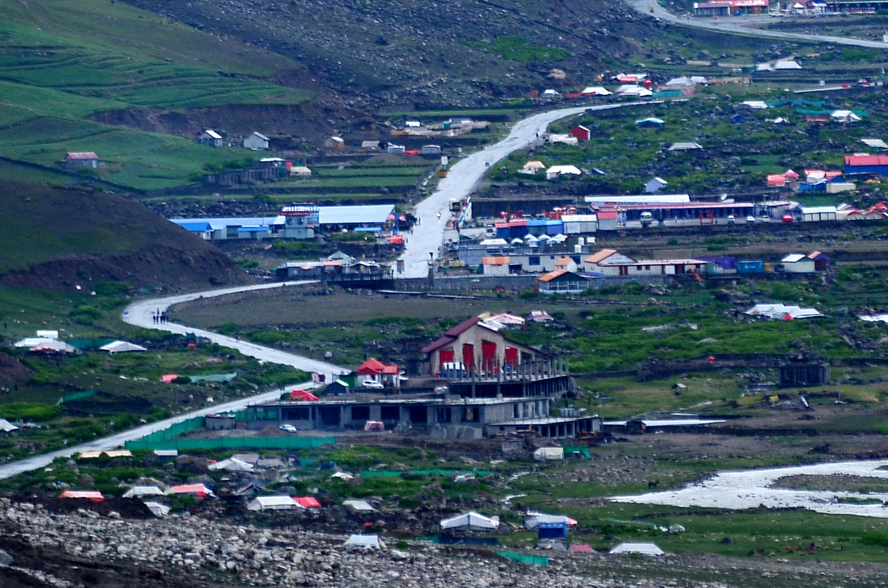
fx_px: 13122
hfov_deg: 3.9
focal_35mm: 533
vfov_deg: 2.6
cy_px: 118
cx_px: 766
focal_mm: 200
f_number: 4
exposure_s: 1/800
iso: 200
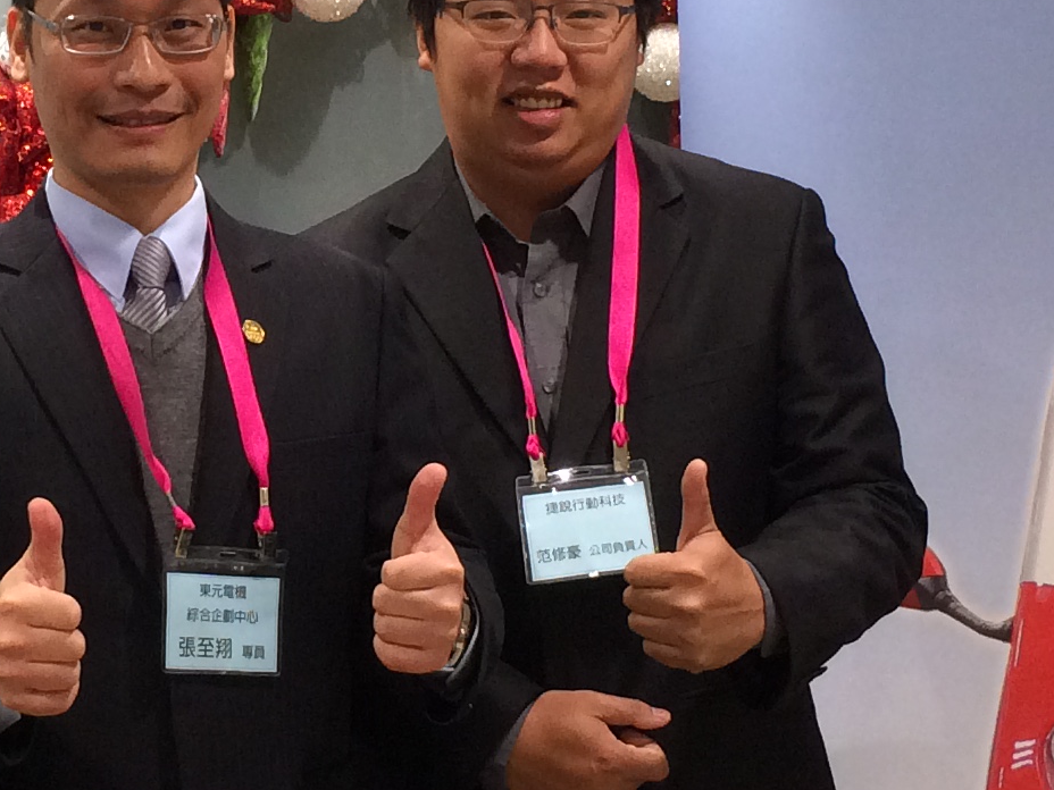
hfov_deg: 19.0
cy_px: 228
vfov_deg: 14.5
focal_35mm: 102
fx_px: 3106
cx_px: 128
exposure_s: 1/30
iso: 160
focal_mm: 4.15
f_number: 2.2
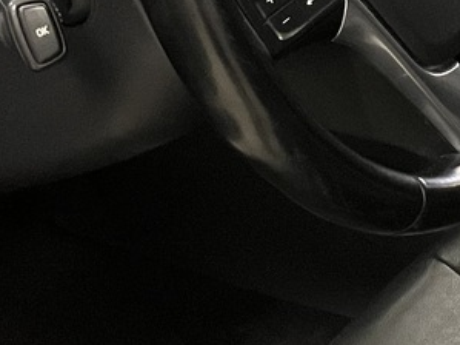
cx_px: 548
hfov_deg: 14.2
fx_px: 1793
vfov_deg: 10.9
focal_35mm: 135
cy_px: 12
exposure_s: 1/33
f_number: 1.8
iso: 250
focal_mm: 3.99
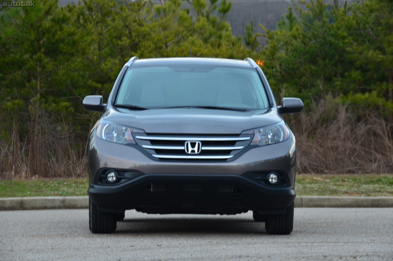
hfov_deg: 13.1
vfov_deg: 8.7
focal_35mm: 158
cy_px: 130
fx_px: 1716
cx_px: 196
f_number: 8
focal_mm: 105
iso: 800
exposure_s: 1/20
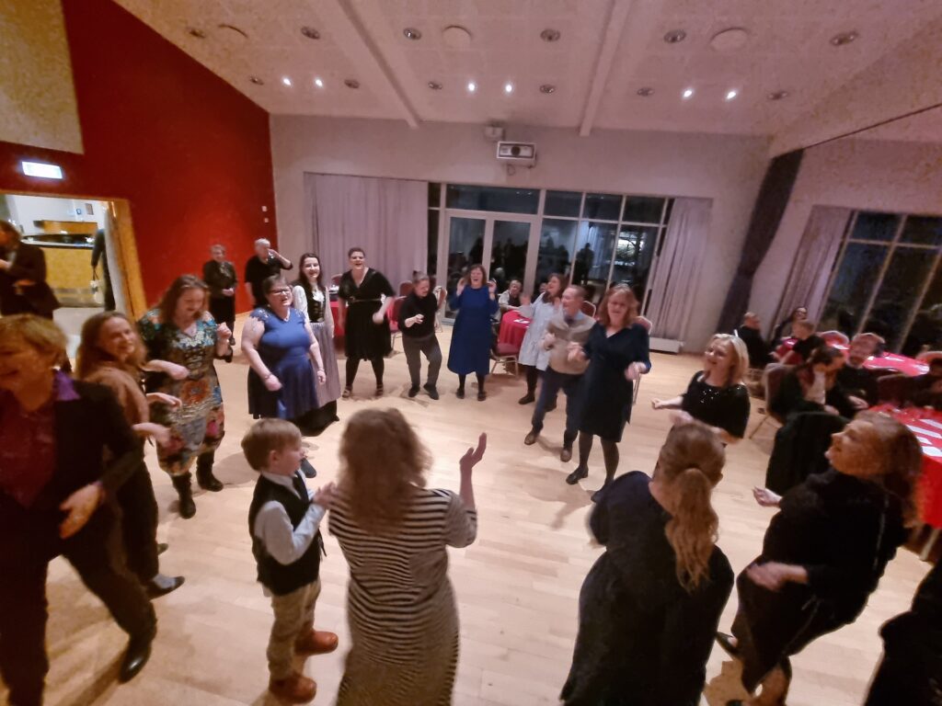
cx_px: 471
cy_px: 353
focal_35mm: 13
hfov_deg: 106.2
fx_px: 354
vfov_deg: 89.9
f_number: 2.2
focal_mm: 2.2
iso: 1250
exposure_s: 1/25
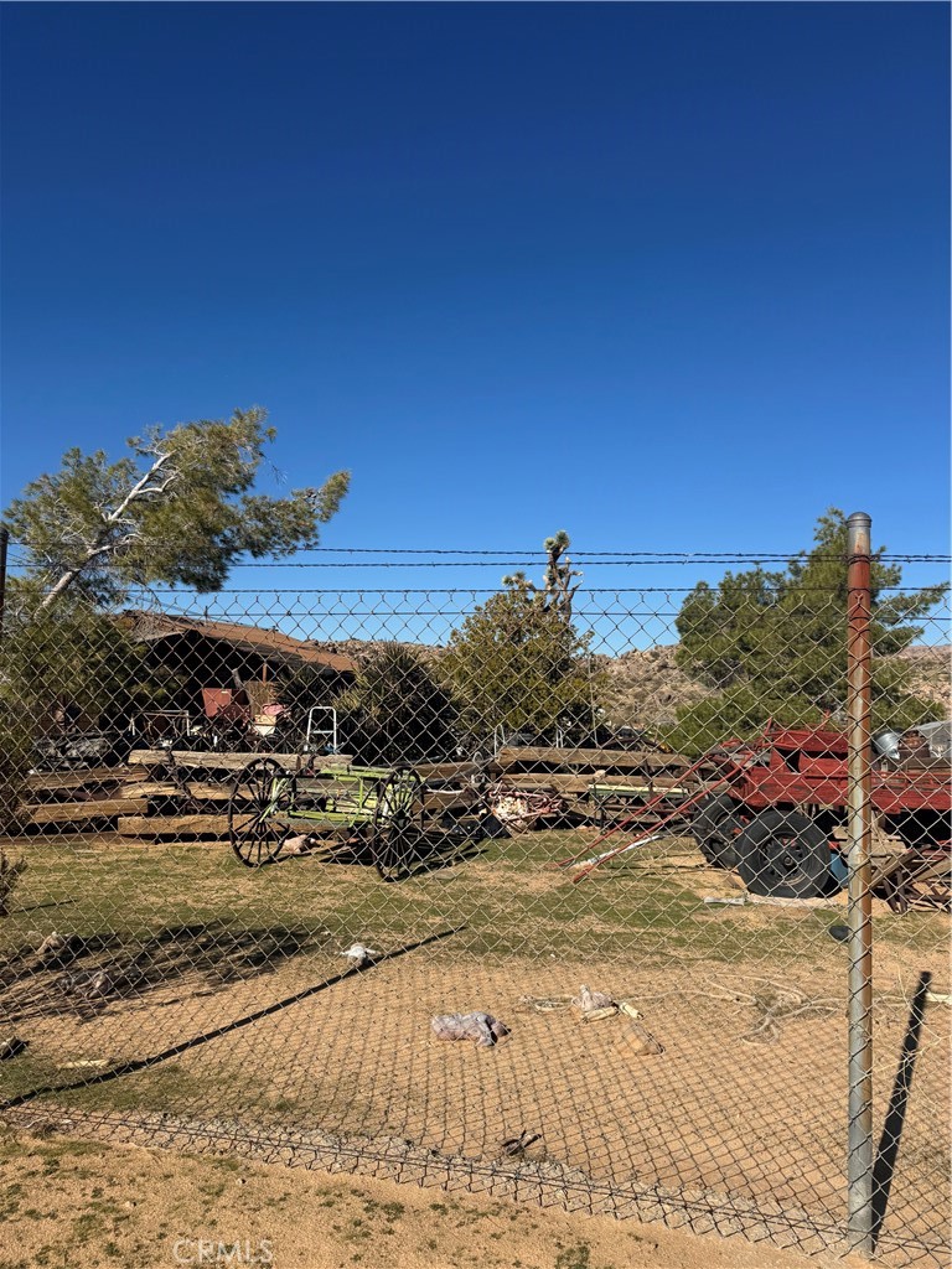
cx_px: 476
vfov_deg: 71.6
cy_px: 634
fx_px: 880
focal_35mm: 24
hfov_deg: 56.8
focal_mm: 6.76
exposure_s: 1/7092
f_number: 1.78
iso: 80
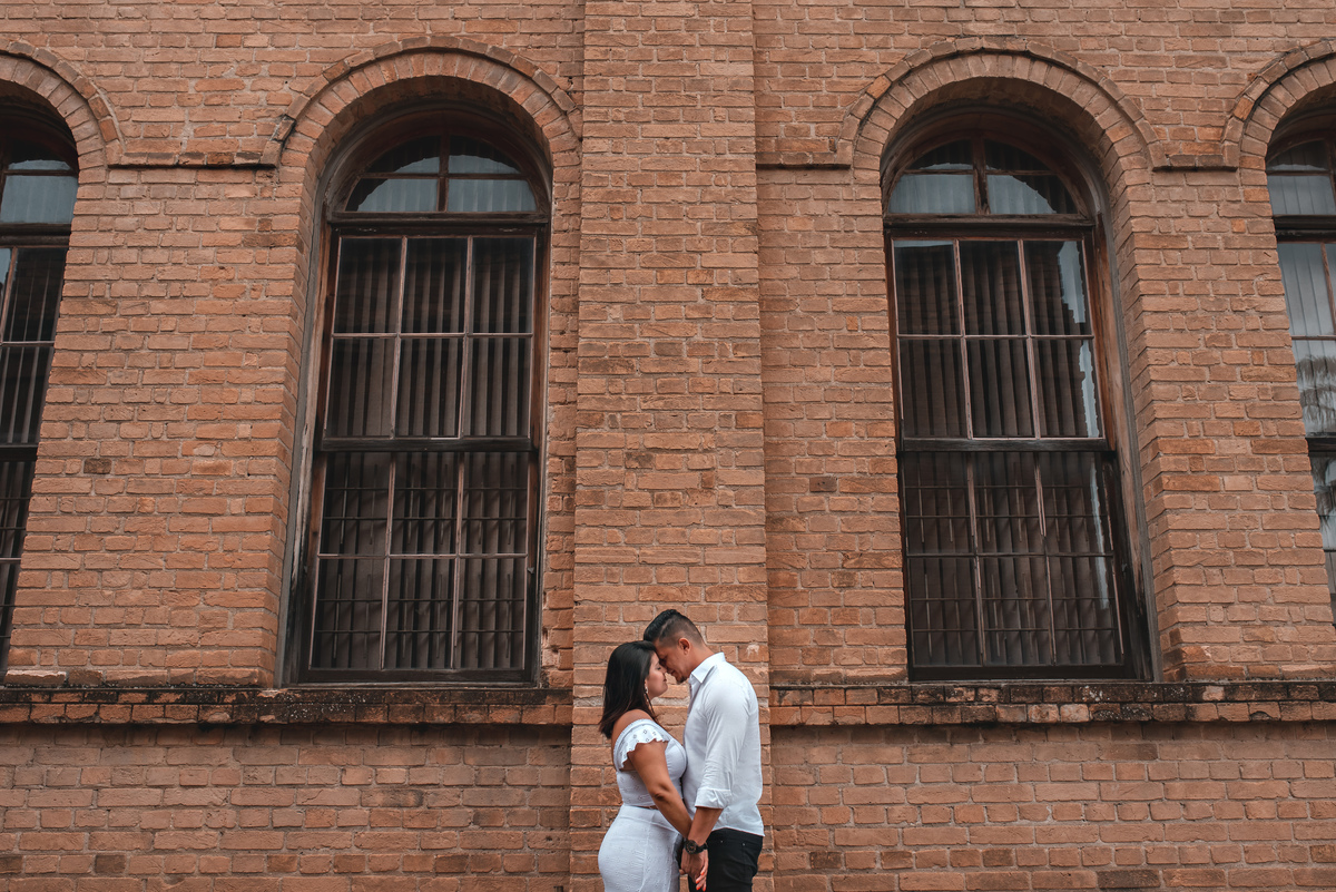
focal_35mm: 35
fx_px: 1299
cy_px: 446
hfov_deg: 54.4
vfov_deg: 37.9
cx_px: 668
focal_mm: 35
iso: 500
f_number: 6.3
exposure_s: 1/640
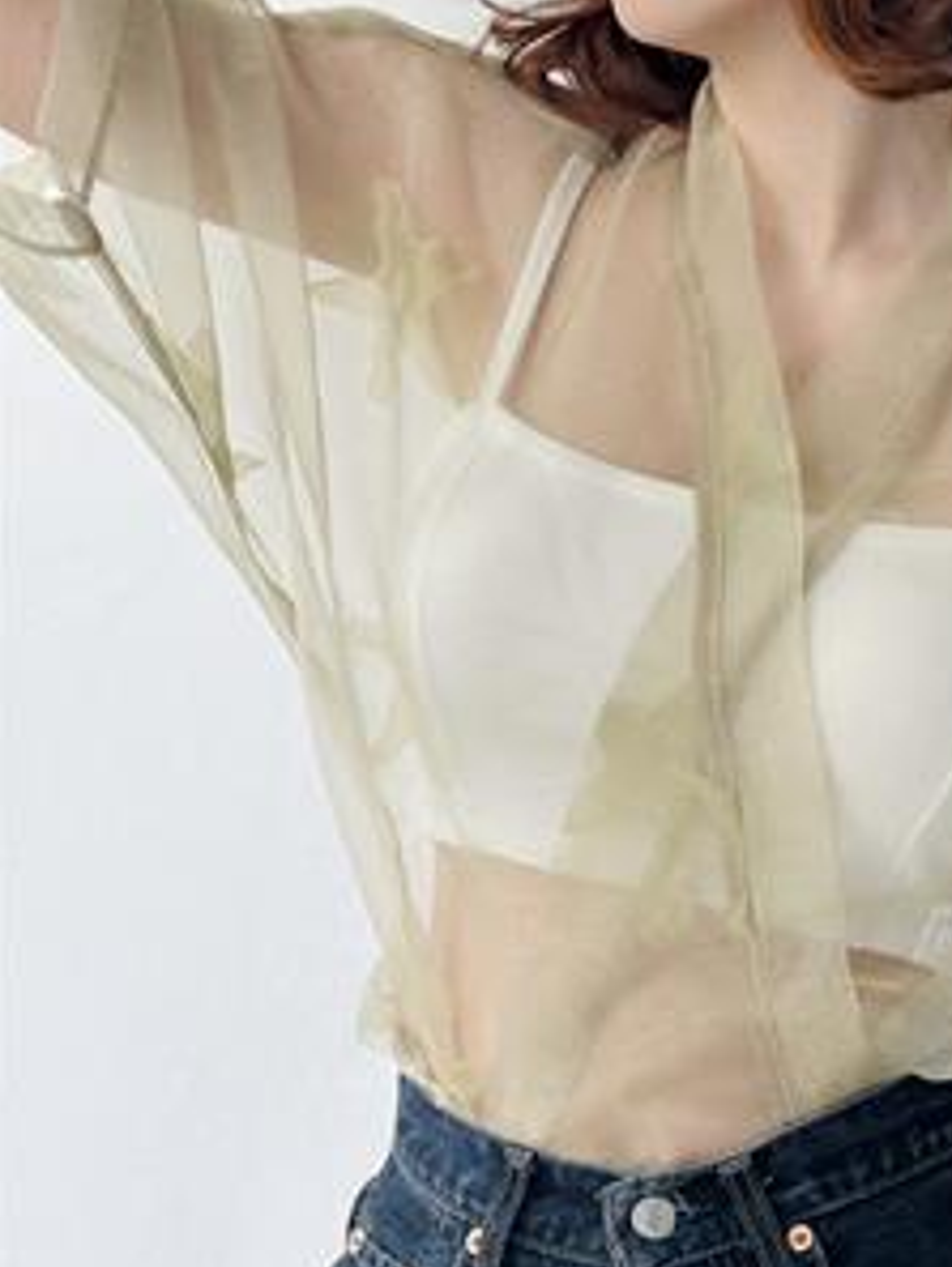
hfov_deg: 17.0
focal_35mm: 86
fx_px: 3151
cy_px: 373
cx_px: 845
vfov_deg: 22.6
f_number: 1.78
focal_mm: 6.86
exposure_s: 1/221
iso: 80
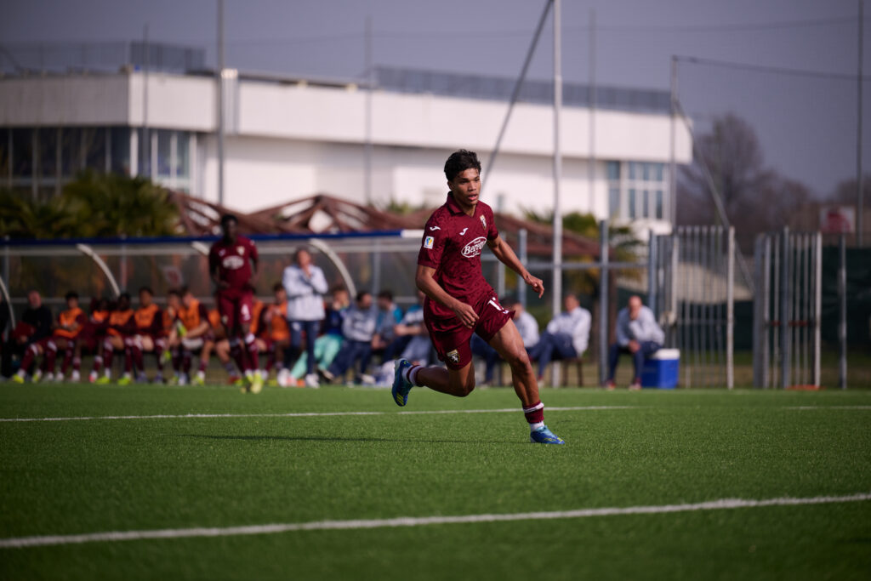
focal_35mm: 200
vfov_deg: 6.9
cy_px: 290
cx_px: 436
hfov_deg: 10.3
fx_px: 4839
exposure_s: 1/4000
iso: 125
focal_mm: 200
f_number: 2.8
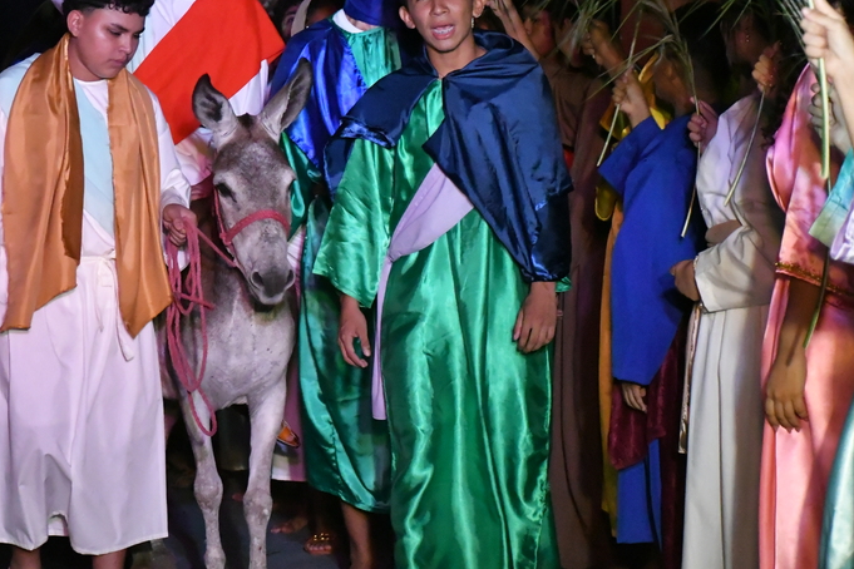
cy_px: 147
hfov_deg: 13.0
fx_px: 3748
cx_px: 236
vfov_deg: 8.7
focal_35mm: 158
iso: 12800
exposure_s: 1/125
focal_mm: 70
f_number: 5.3
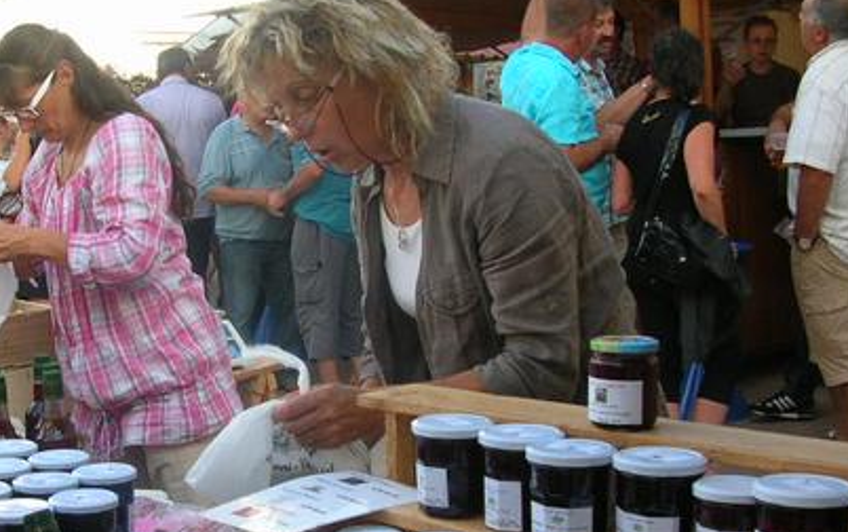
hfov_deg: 34.1
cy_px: 357
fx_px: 1365
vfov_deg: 22.0
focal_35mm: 59
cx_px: 266
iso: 50
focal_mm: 5.8
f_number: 2.8
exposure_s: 1/163
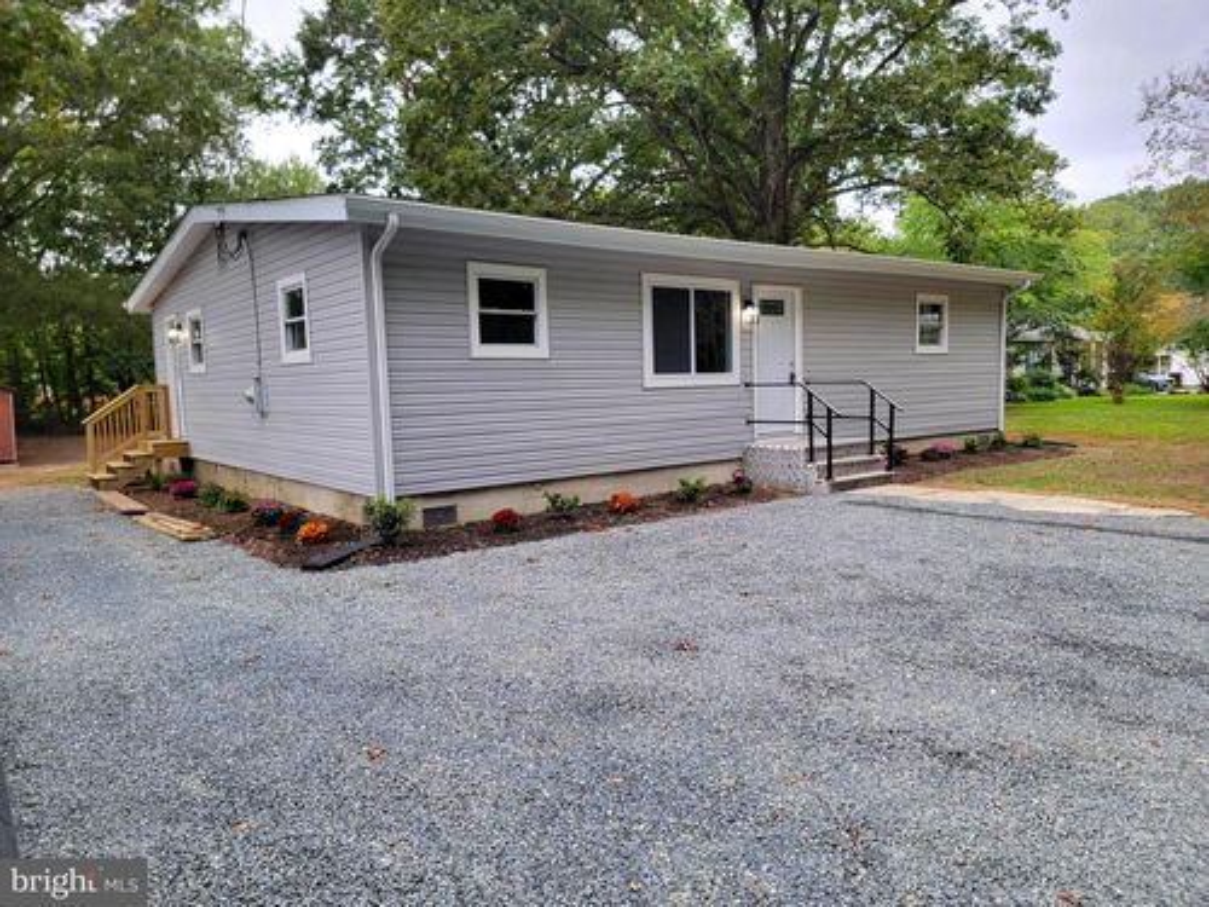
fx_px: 838
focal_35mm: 24
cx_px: 604
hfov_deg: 71.6
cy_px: 454
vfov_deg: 56.8
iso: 40
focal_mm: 6.7
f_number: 1.8
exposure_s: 1/120
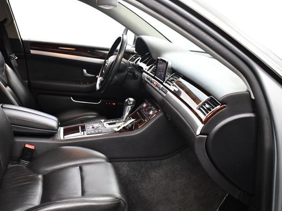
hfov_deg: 42.6
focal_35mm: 44
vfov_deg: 32.9
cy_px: 114
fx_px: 358
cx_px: 107
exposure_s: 1/125
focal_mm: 18
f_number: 3.5
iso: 3200
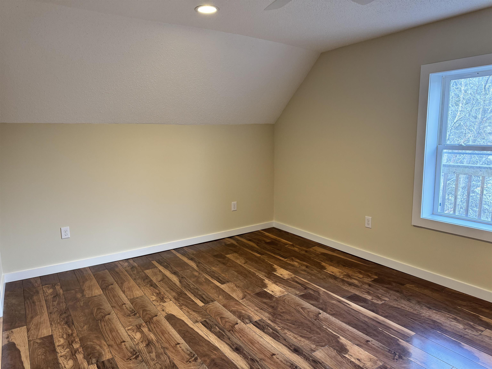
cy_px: 184
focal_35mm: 24
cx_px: 246
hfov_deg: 71.6
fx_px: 341
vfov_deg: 56.8
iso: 200
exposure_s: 1/60
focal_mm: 6.76
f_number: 1.78
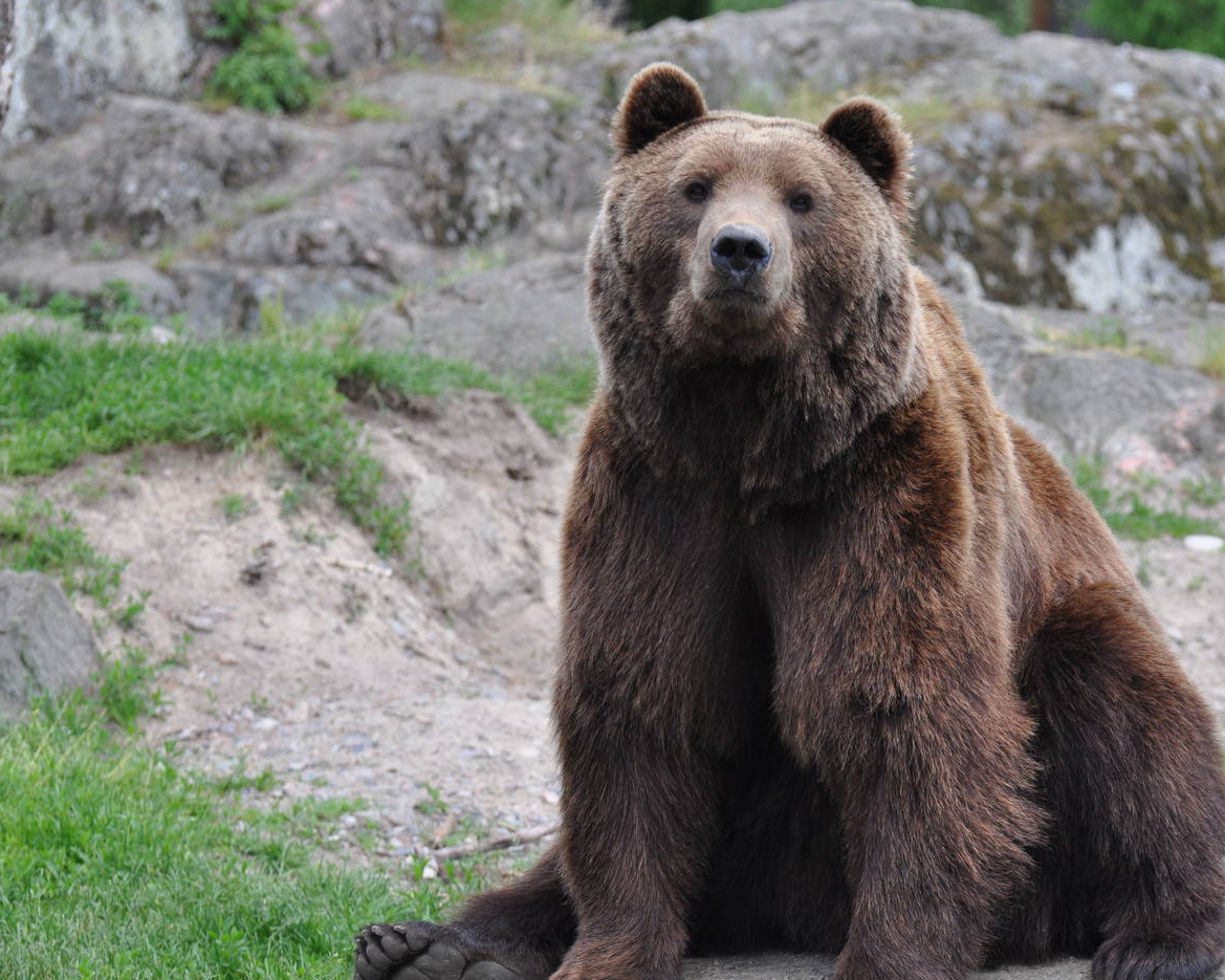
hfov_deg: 8.0
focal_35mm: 241
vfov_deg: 6.4
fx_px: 8724
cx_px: 810
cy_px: 528
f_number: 5.6
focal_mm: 125
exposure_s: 1/500
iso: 400
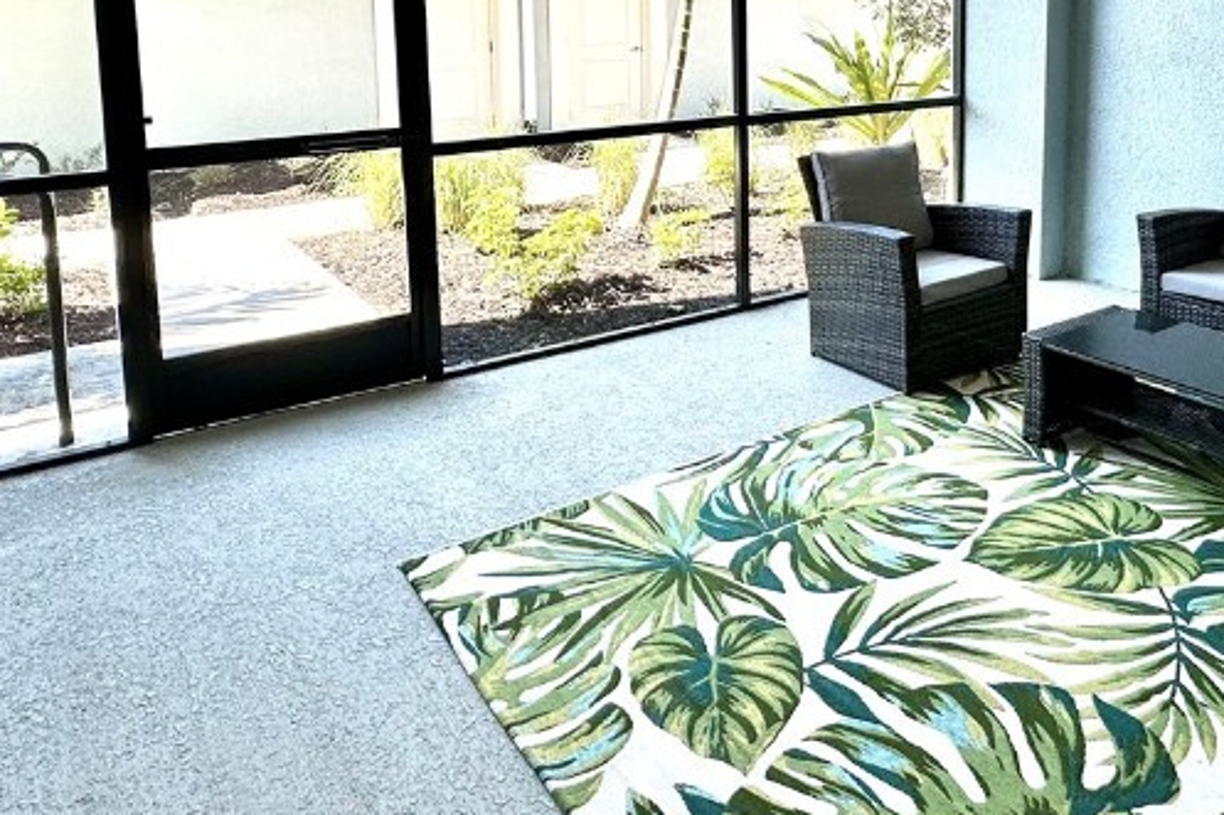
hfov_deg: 61.2
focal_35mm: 30
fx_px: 1020
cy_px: 101
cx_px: 754
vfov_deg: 40.7
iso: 40
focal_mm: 2.22
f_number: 2.2
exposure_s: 1/392
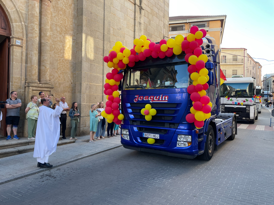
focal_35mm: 26
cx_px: 137
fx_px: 206
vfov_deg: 53.1
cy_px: 102
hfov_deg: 67.3
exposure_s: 1/190
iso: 32
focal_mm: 4.2
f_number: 1.6
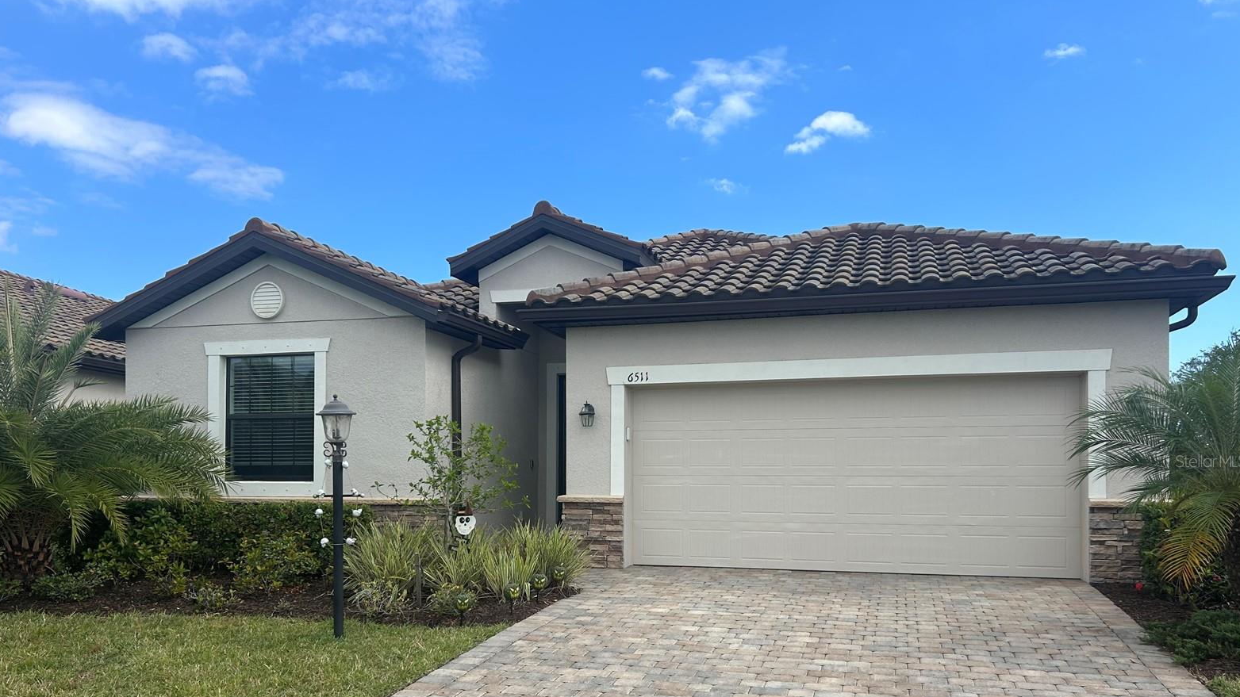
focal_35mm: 29
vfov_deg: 39.7
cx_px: 616
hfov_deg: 66.1
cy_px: 461
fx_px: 953
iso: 50
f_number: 1.5
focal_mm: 5.7
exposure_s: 1/3257
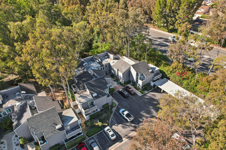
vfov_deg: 57.2
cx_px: 113
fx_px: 138
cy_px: 75
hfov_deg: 78.6
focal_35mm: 22
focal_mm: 8.4
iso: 130
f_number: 2.8
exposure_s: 1/500
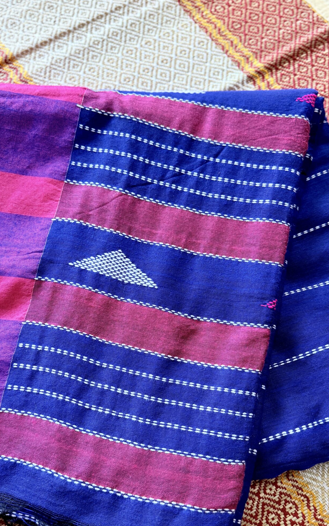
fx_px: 474
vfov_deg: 57.5
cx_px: 159
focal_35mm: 33
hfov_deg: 38.3
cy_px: 324
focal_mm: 6.76
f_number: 1.78
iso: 200
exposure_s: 1/121
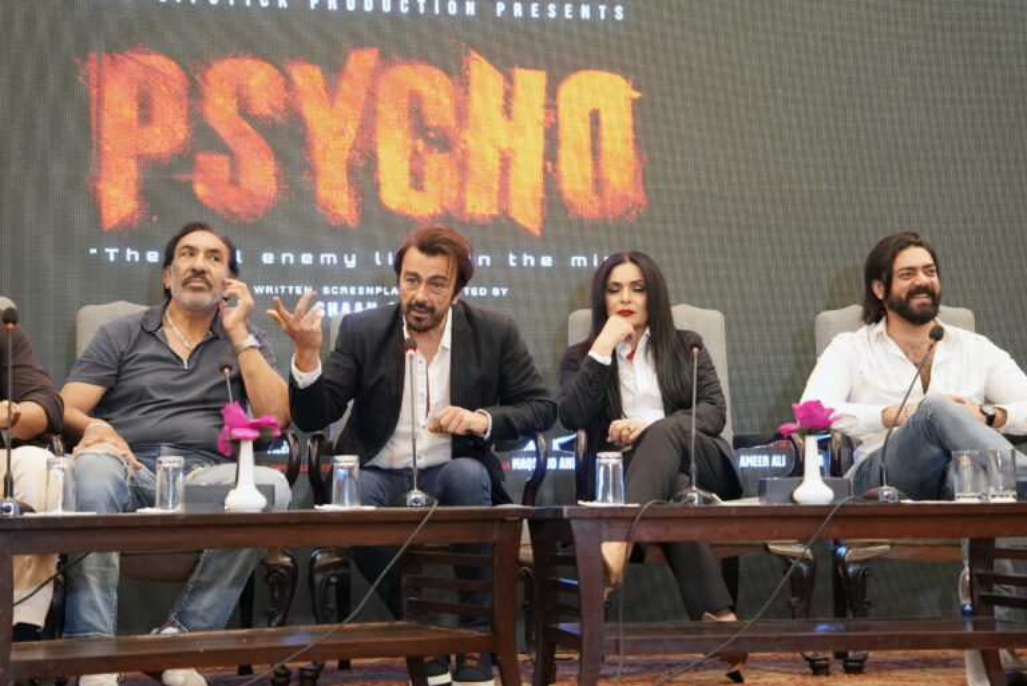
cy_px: 343
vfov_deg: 19.5
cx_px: 514
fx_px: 1998
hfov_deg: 28.8
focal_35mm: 70
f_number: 2.8
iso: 6400
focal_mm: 70
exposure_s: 1/160
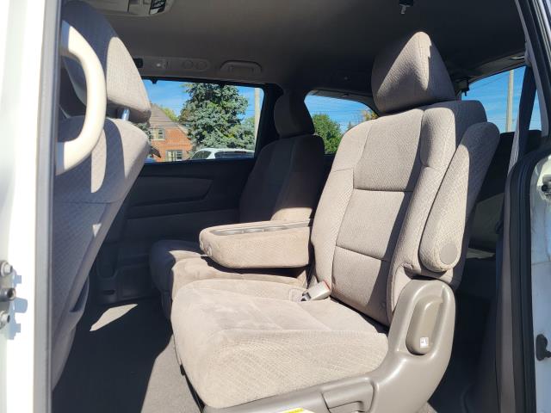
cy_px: 206
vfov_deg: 53.1
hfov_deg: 67.3
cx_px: 276
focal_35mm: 26
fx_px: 414
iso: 40
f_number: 1.8
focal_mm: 5.4
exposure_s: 1/992
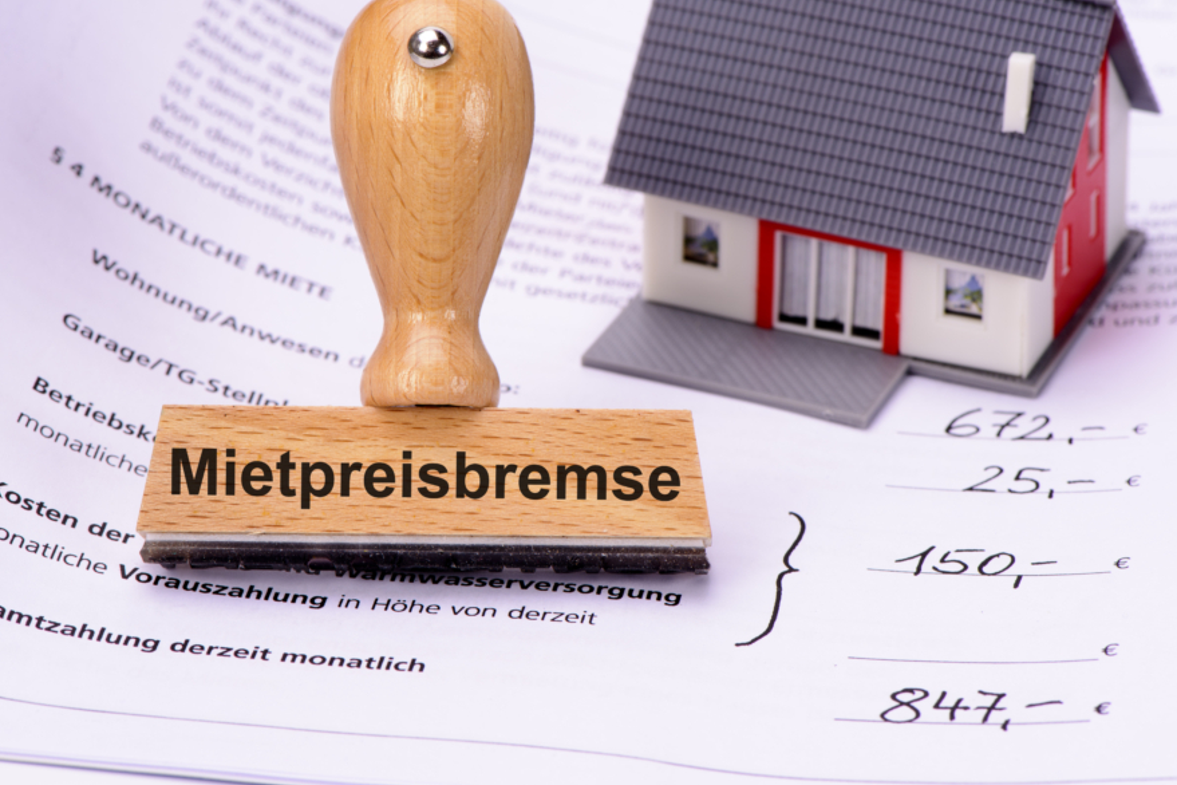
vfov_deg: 11.1
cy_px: 330
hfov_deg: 16.7
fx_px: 4021
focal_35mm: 123
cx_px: 585
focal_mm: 105
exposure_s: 1/60
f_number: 16
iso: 64
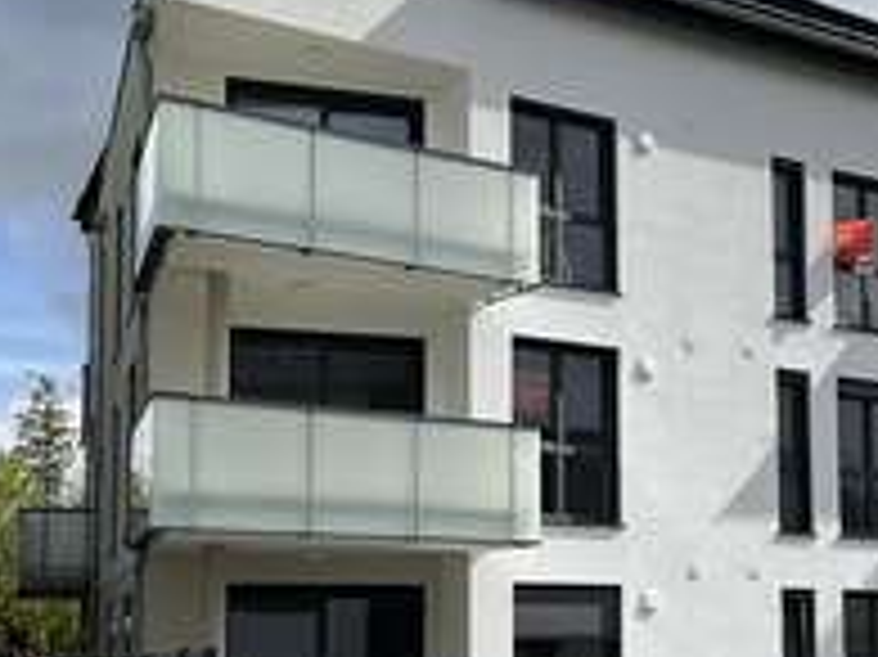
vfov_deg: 21.7
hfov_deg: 28.7
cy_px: 477
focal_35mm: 67
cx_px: 628
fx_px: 1698
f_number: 1.8
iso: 25
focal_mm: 3
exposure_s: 1/2801
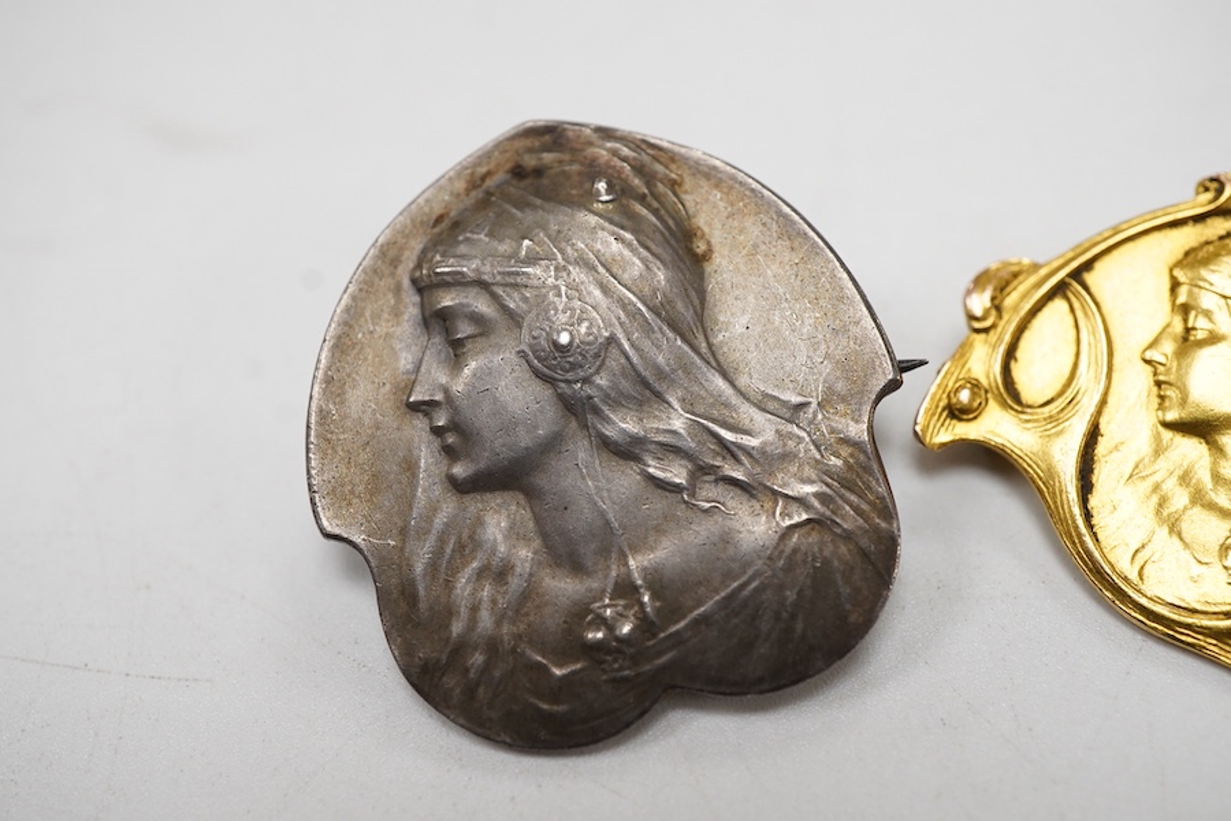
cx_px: 616
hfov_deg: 43.6
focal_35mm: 45
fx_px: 1539
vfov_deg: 29.9
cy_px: 410
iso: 1250
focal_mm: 30
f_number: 11
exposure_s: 1/125
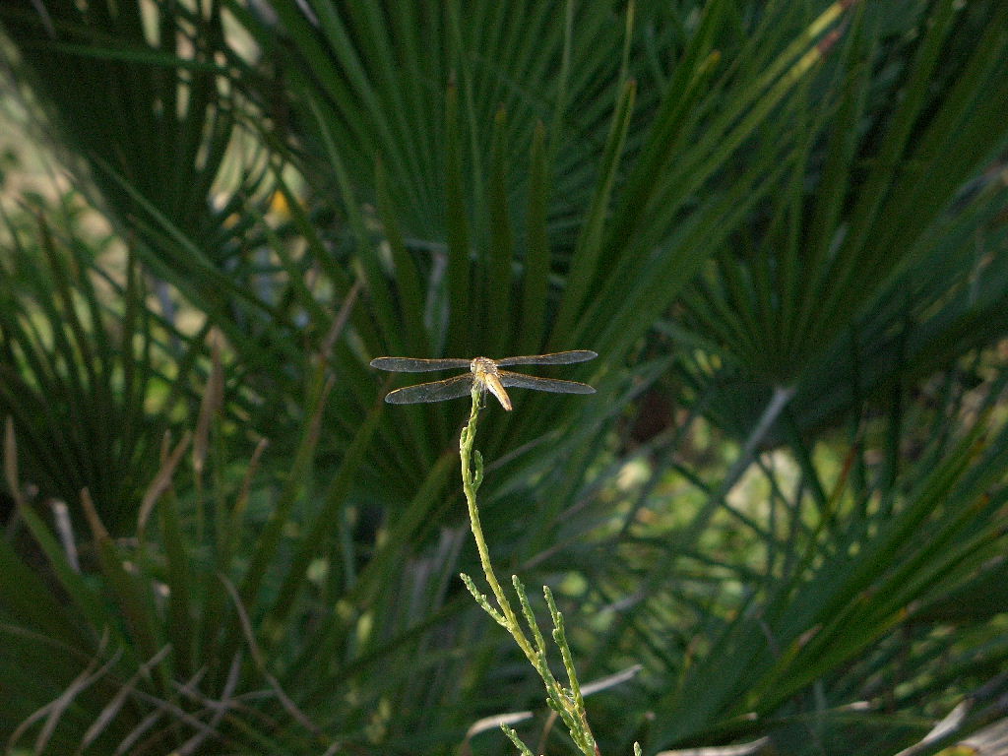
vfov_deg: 11.2
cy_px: 378
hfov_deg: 14.9
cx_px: 504
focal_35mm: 132
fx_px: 3844
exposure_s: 1/640
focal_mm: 28.4
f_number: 4
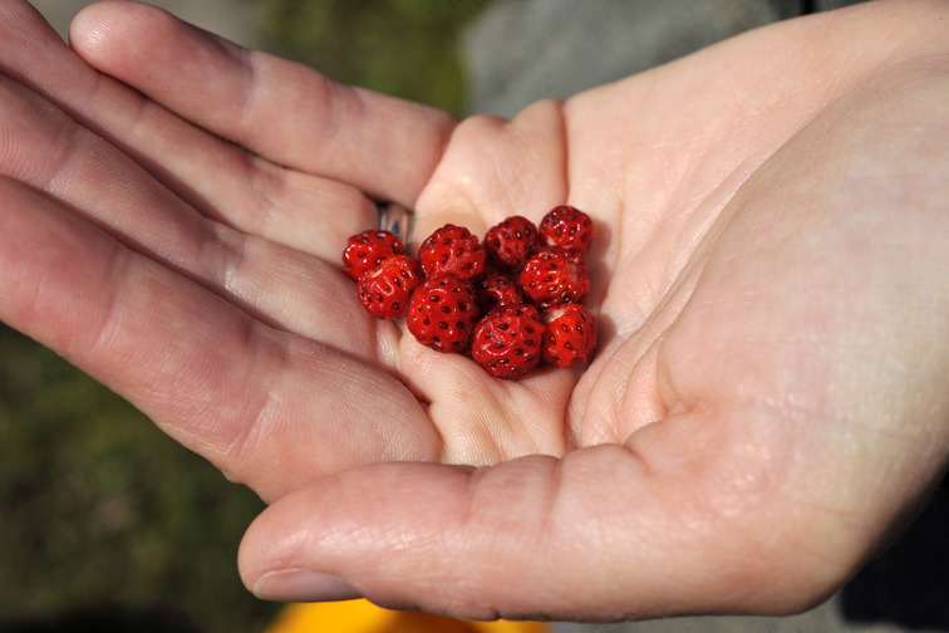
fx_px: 1582
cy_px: 316
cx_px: 474
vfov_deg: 22.6
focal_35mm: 60
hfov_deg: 33.4
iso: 200
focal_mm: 60
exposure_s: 1/640
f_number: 13
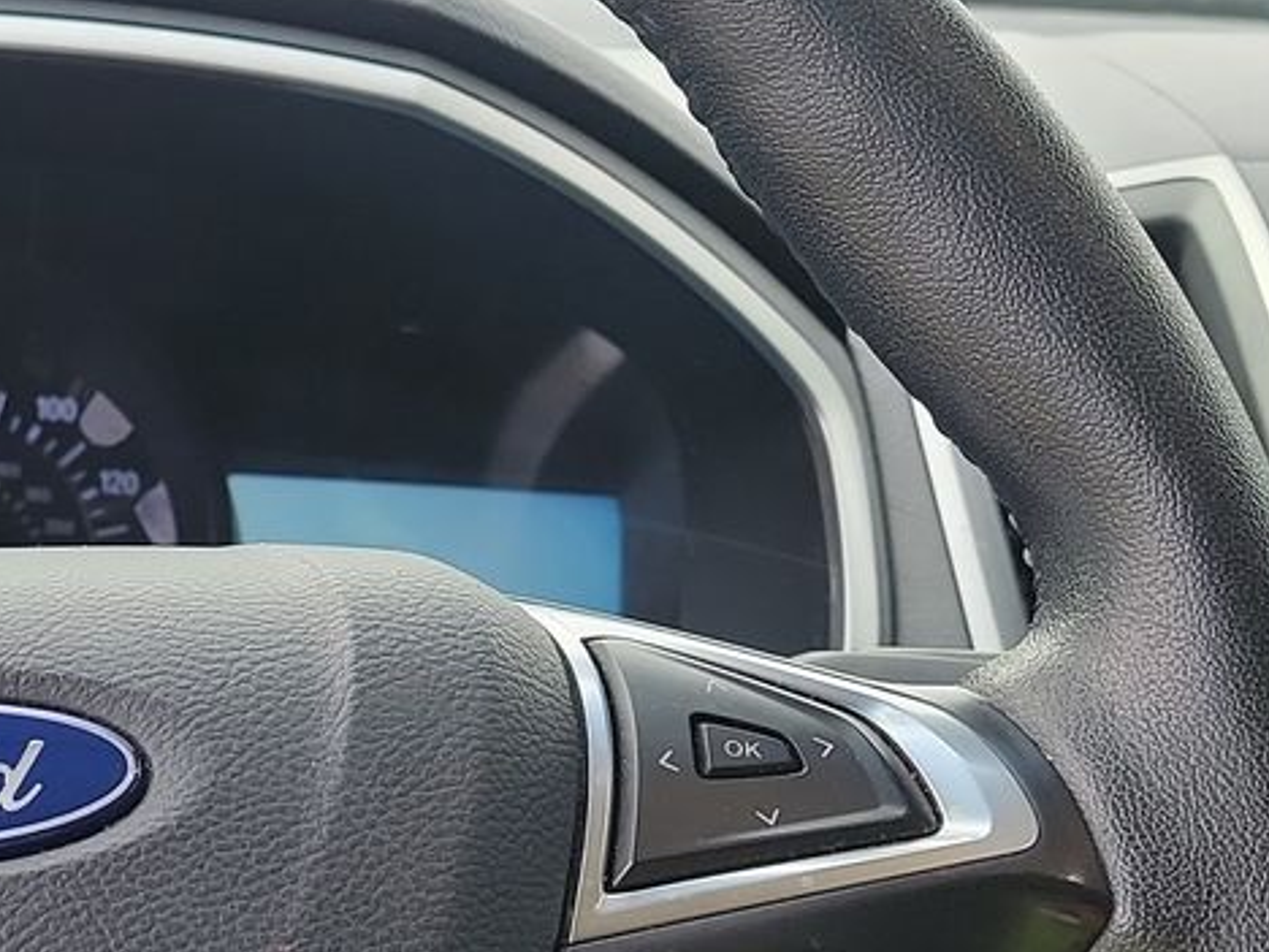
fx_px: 3006
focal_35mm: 82
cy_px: 825
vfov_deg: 17.8
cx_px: -87
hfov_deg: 22.6
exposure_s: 1/59
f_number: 1.8
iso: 55
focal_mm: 6.7
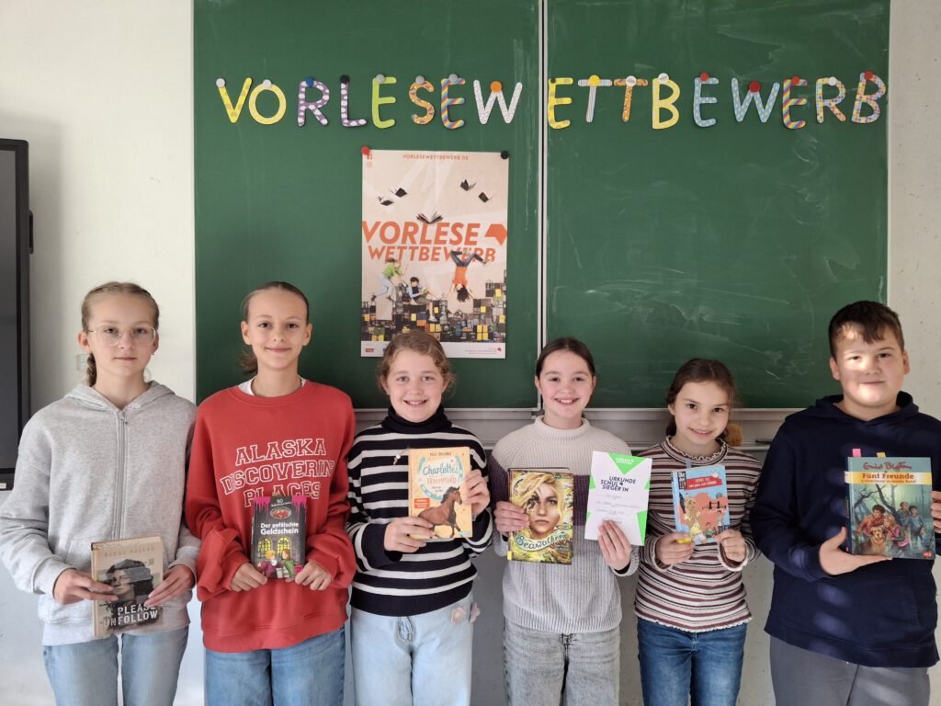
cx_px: 470
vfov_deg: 54.9
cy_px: 353
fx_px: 680
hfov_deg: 69.4
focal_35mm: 25
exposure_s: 1/100
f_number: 1.8
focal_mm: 4.69
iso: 250
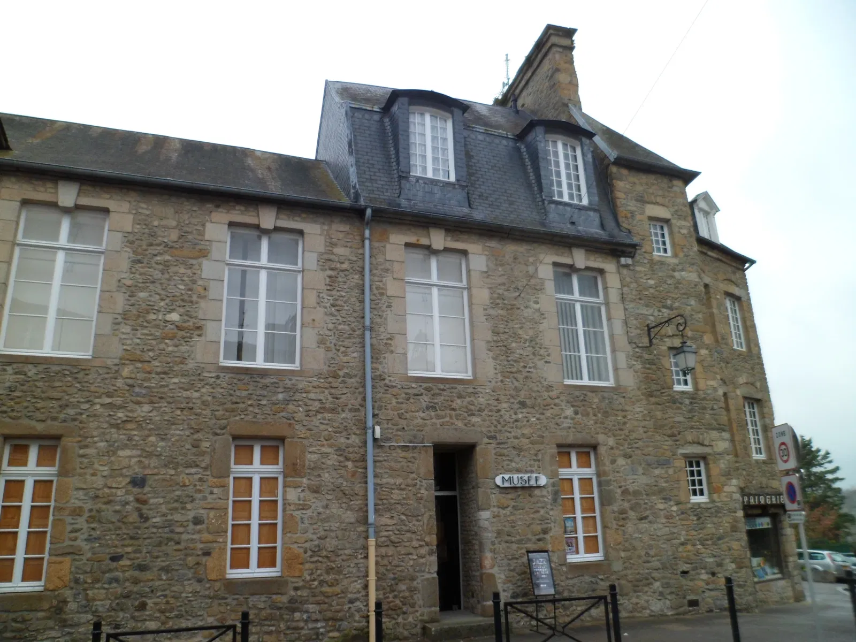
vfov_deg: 53.1
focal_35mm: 26
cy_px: 321
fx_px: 643
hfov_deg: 67.3
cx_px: 428
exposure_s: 1/250
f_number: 3.3
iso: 80
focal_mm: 4.9
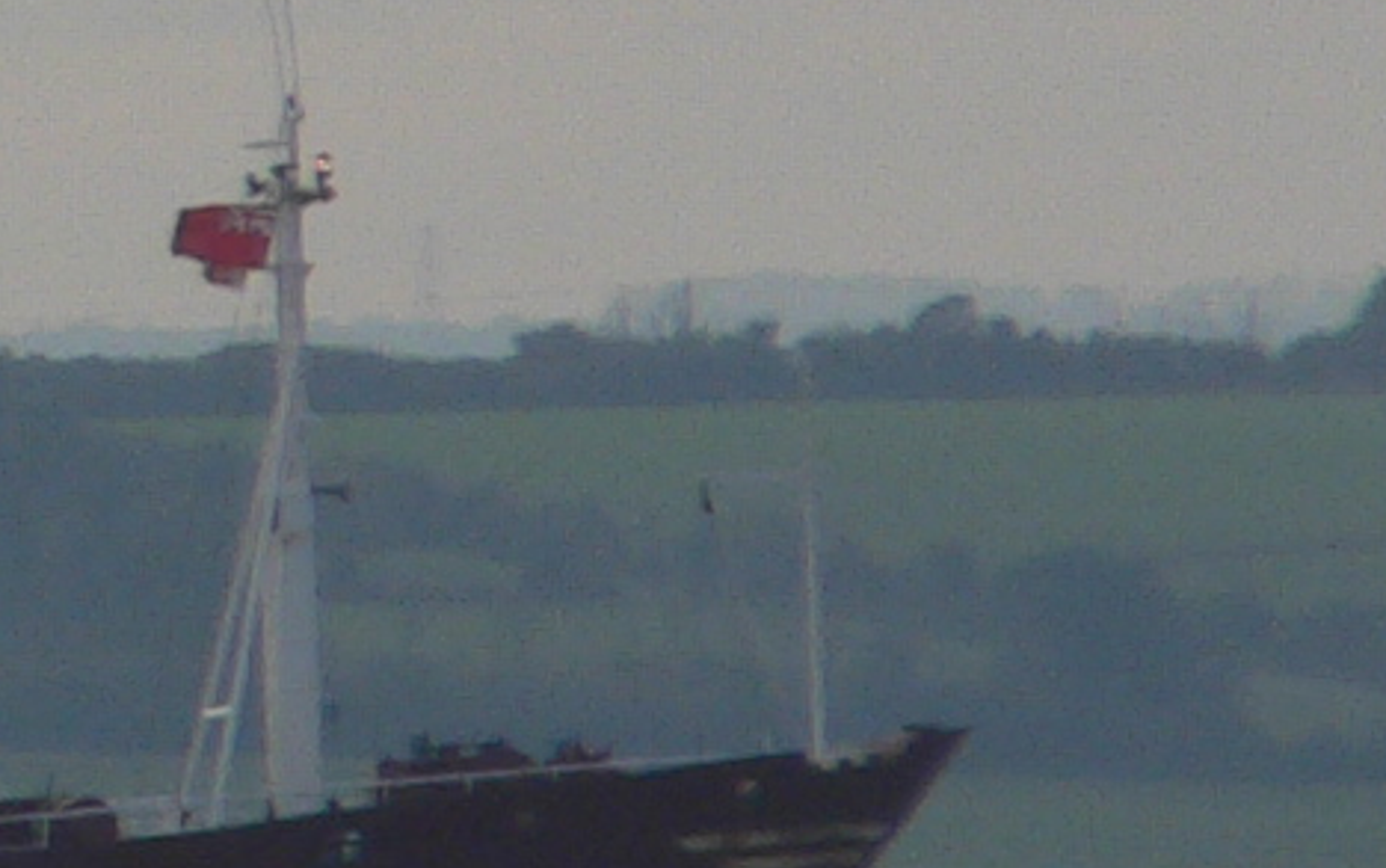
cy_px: 877
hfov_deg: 0.8
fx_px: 94591
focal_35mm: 2503
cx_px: -2183
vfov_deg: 0.5
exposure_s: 1/640
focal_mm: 72
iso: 80
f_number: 5.6
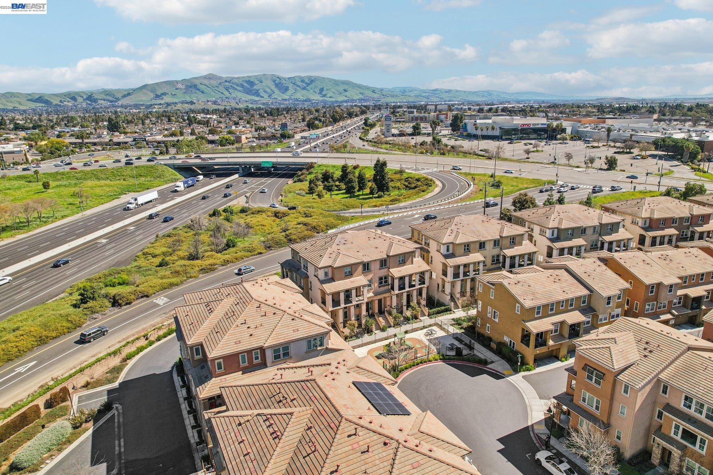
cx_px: 356
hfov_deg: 78.6
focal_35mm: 22
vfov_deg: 57.2
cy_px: 238
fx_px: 436
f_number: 2.8
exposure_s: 1/250
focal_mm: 8.4
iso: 130
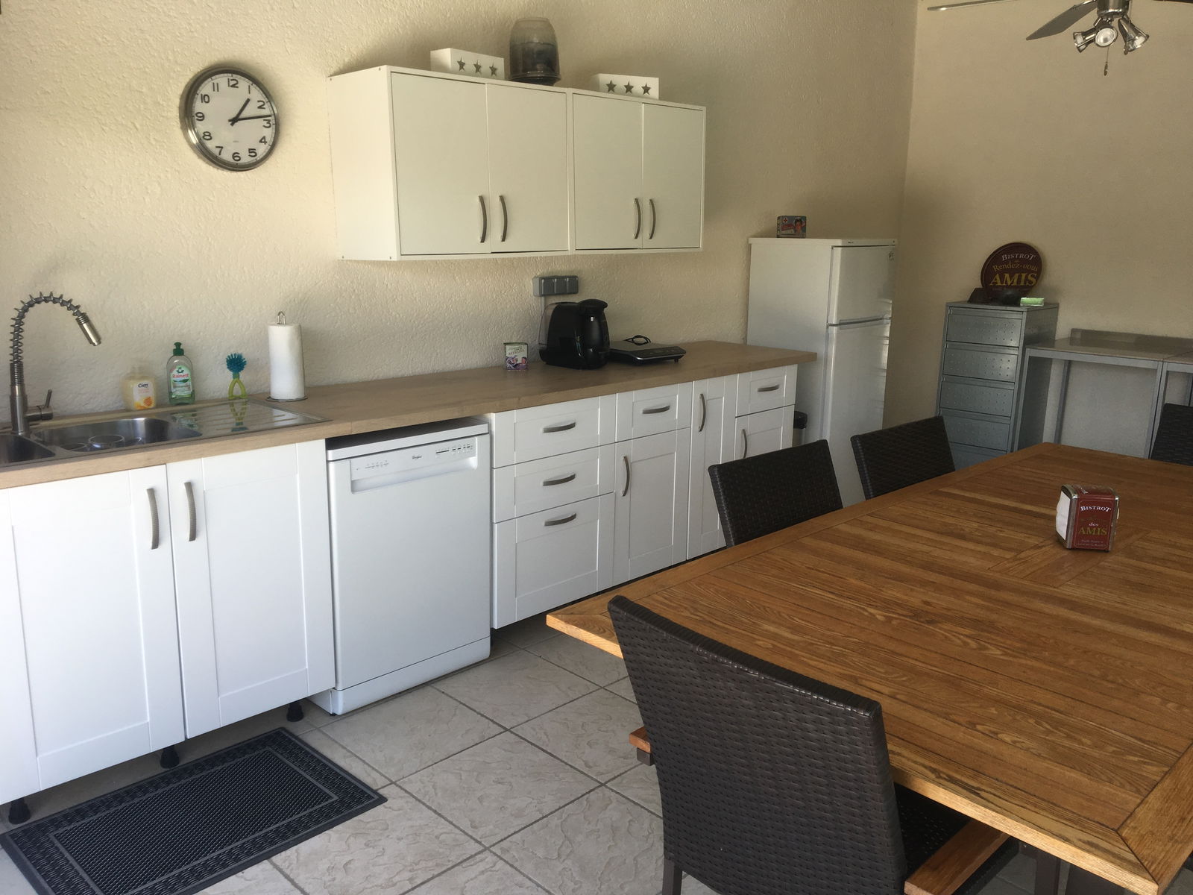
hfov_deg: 61.7
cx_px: 596
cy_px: 448
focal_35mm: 29
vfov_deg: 48.2
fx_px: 999
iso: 25
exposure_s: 1/232
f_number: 2.2
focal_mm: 4.15
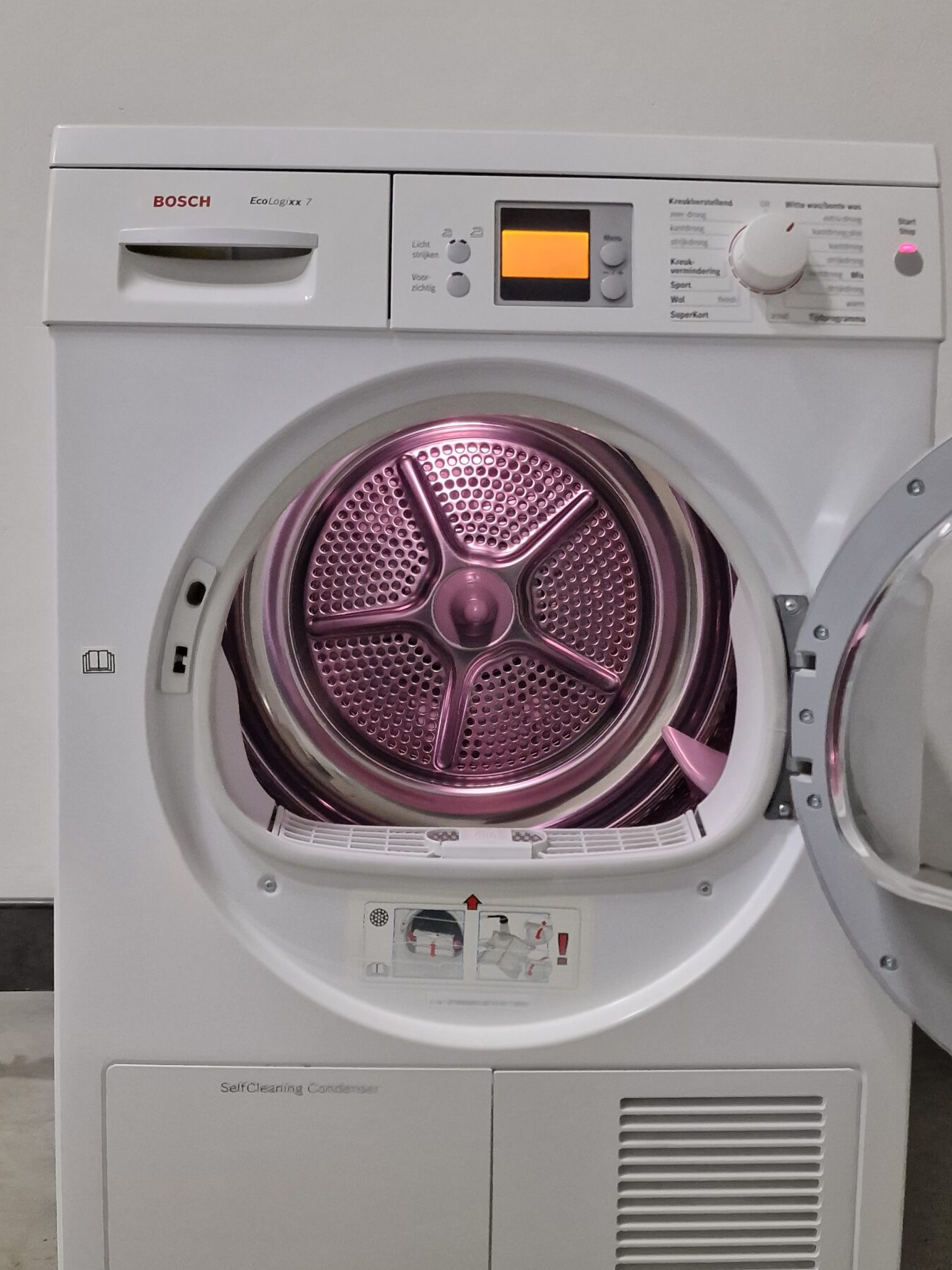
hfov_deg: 42.9
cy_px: 622
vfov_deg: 55.3
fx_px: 1210
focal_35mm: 33
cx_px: 465
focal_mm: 6.4
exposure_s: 1/50
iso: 640
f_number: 1.8
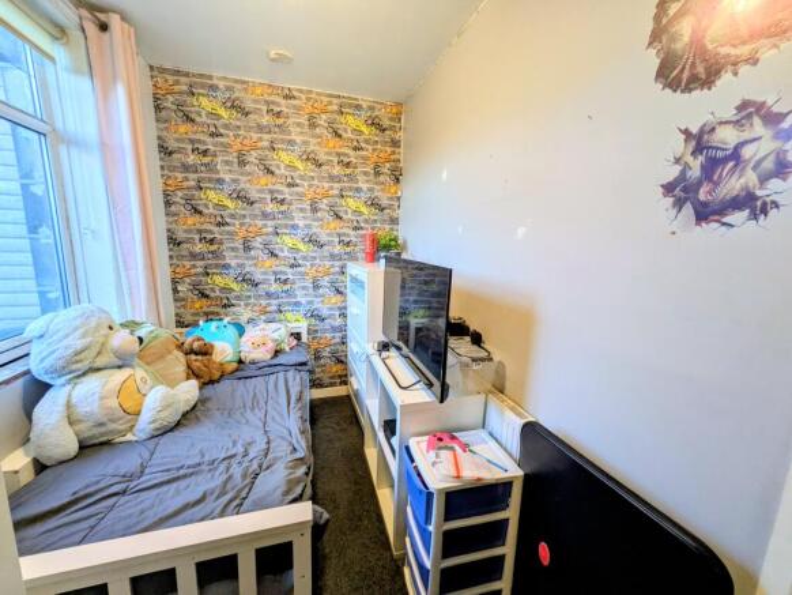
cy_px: 298
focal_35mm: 14
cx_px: 396
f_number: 2.2
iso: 368
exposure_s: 1/100
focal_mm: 1.83
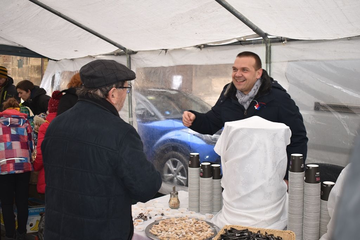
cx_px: 180
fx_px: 390
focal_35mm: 39
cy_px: 120
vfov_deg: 34.2
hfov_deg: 49.5
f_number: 4
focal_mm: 26
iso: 160
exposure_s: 1/60
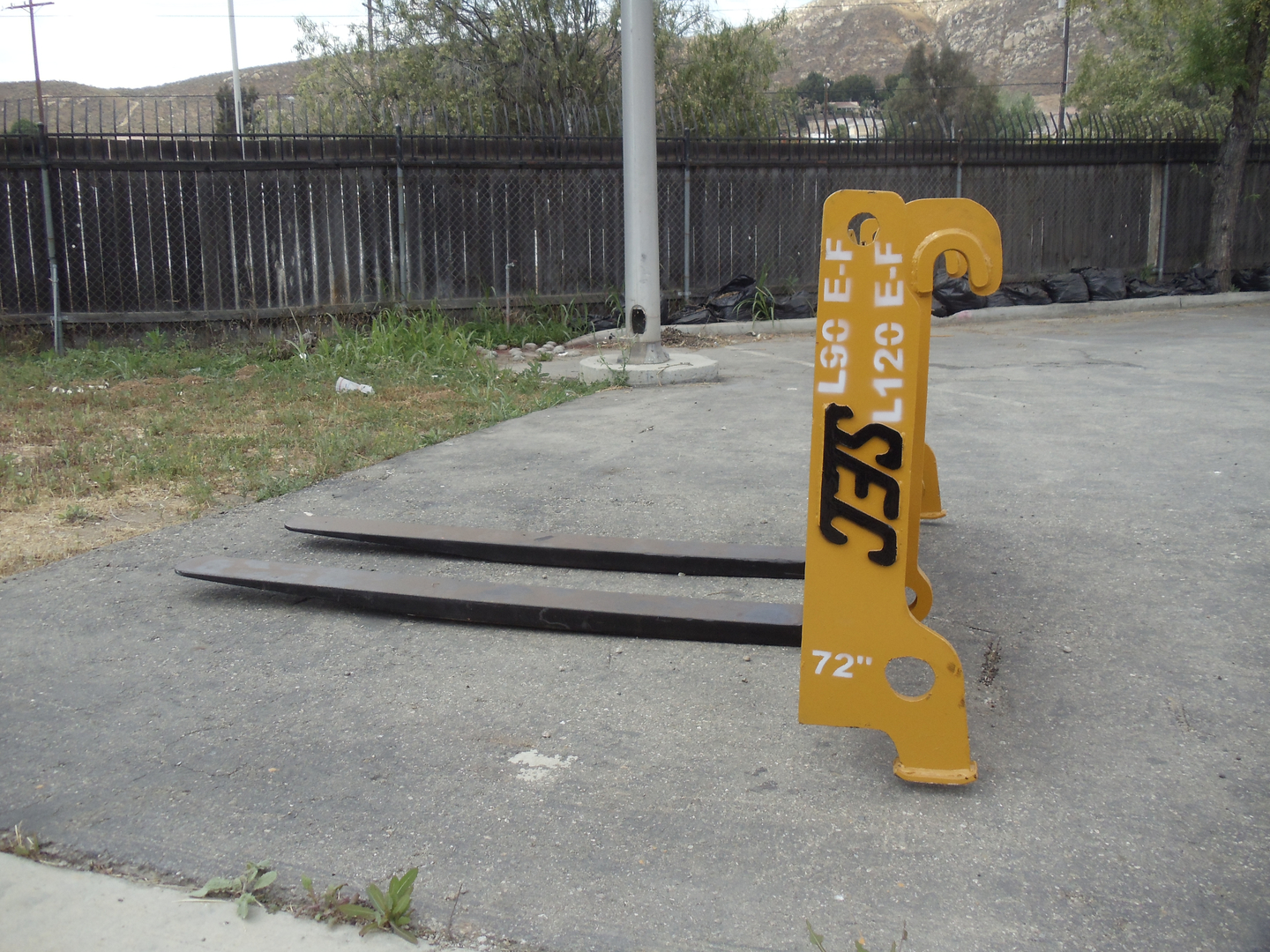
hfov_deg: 42.9
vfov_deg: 32.9
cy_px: 476
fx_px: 1614
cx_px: 635
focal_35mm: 44
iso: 100
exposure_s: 1/500
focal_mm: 6
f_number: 3.5
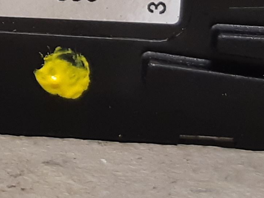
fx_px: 564
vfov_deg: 18.9
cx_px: -83
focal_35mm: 74
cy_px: -35
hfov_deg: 23.2
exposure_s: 1/50
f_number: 1.7
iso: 160
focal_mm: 3.93
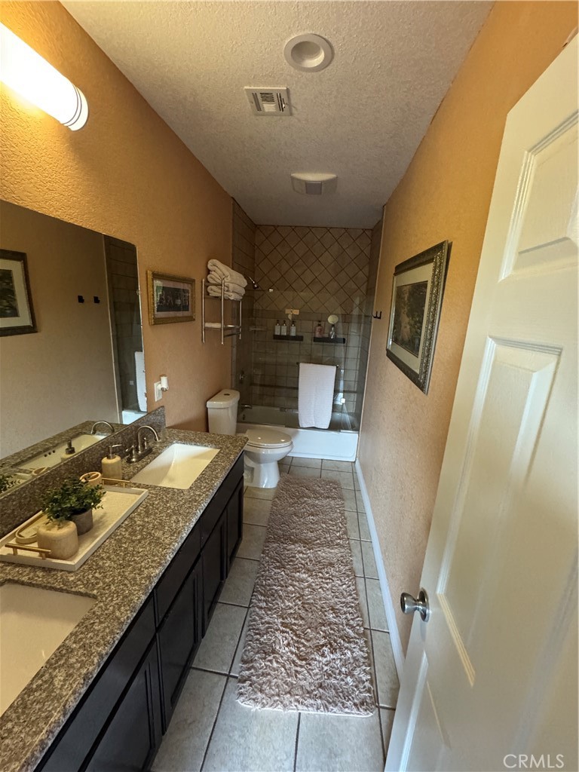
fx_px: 312
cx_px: 290
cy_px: 386
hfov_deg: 85.7
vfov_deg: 102.1
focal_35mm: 14
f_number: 2.2
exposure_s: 1/60
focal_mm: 2.22
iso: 800
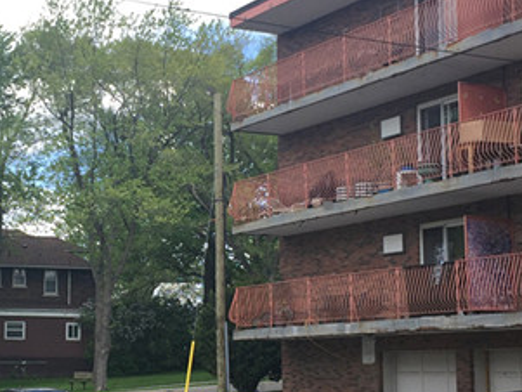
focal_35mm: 77
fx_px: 1162
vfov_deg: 19.1
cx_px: 111
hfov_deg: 24.9
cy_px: 253
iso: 32
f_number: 2.2
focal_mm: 4.15
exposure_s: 1/628
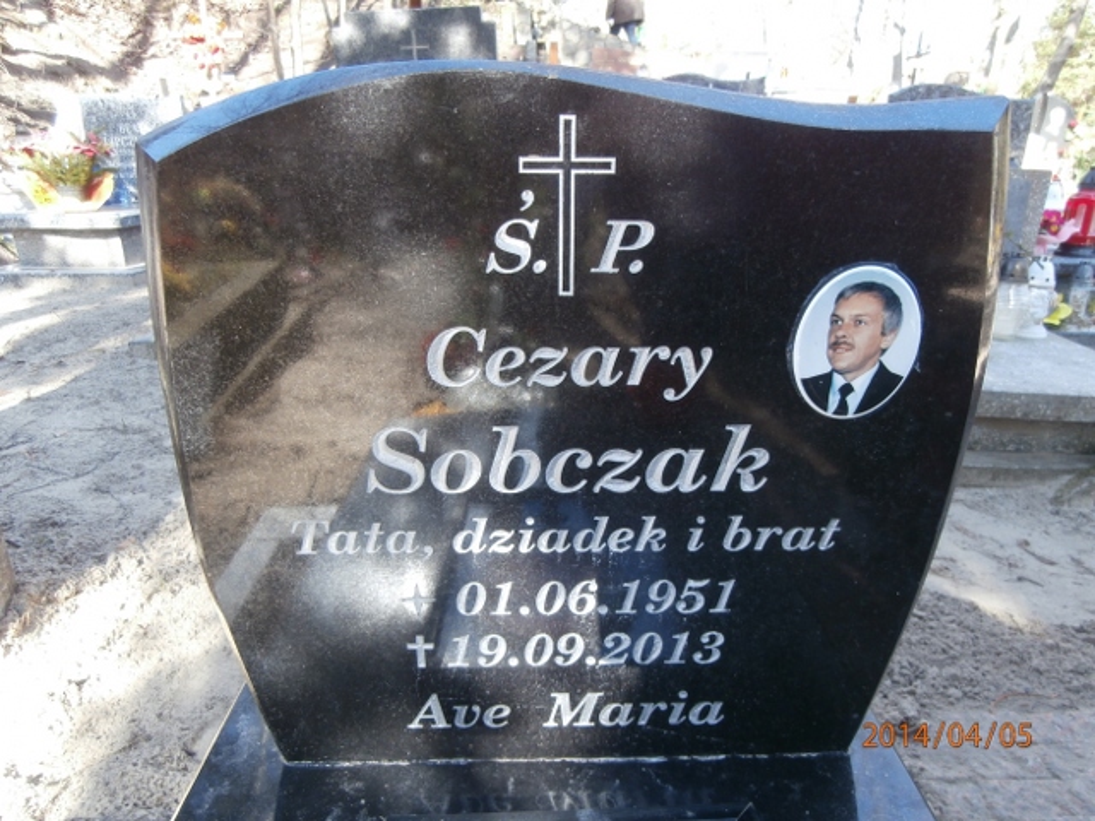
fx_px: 759
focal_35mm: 24
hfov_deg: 71.6
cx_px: 548
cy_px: 410
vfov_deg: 56.8
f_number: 3
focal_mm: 4.2
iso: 100
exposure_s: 1/40
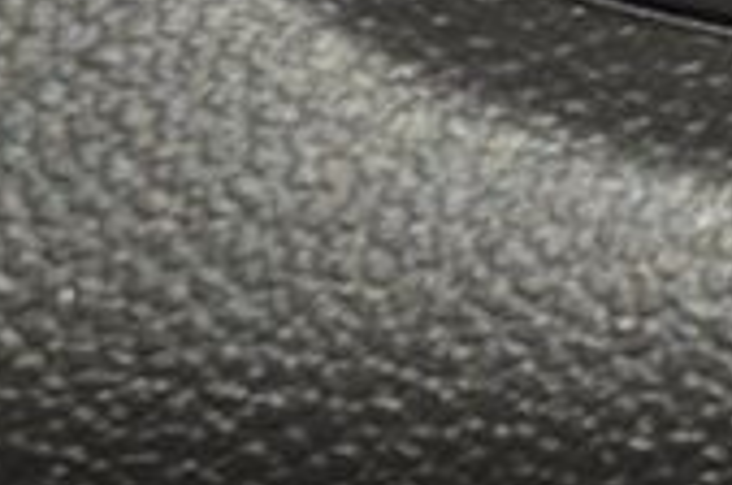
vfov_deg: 3.4
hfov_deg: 5.0
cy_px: -253
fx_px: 8138
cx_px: 1733
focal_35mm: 401
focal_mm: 44
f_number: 8
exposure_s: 1/60
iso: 100
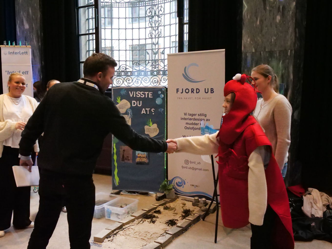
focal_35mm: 32
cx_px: 166
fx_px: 307
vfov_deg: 44.2
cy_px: 124
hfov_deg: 56.8
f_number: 3.2
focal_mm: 16
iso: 12800
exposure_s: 1/500
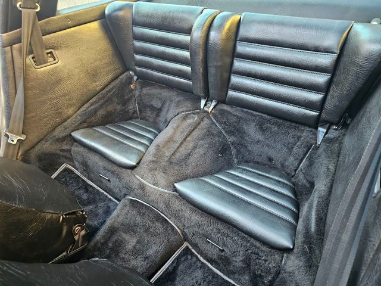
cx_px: 190
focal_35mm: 23
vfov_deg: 58.9
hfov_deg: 73.9
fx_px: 253
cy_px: 143
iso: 1250
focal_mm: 6.3
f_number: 1.7
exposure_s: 1/170
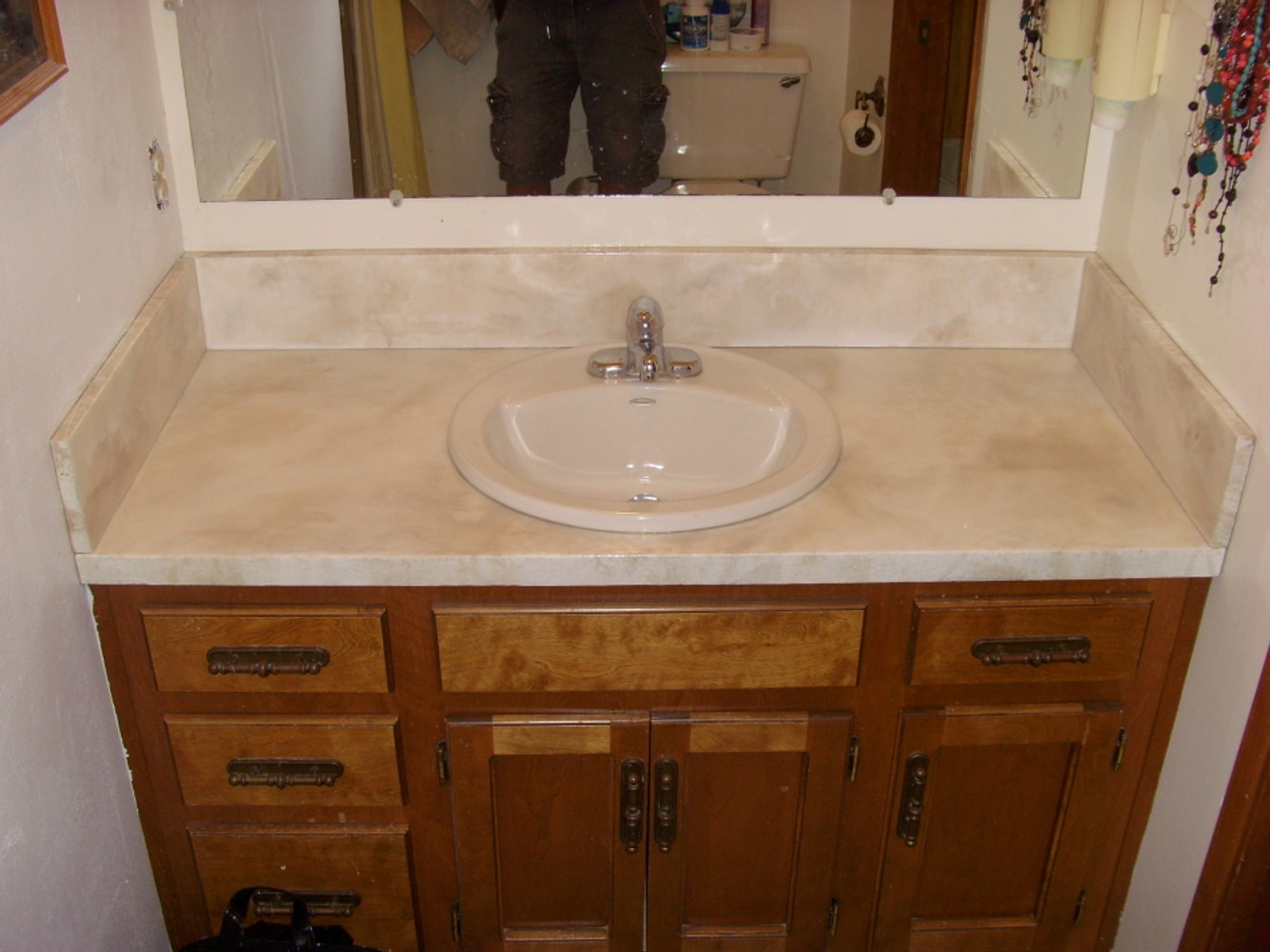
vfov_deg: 39.6
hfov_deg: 51.4
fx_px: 1321
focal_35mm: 36
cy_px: 476
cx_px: 635
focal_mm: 6
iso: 100
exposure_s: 1/45
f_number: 3.5
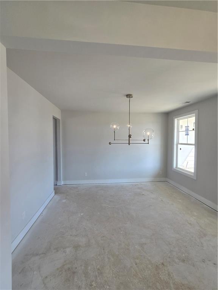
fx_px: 109
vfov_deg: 106.2
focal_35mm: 13
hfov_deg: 89.9
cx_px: 109
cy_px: 145
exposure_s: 1/120
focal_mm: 2.2
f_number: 2.2
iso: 50
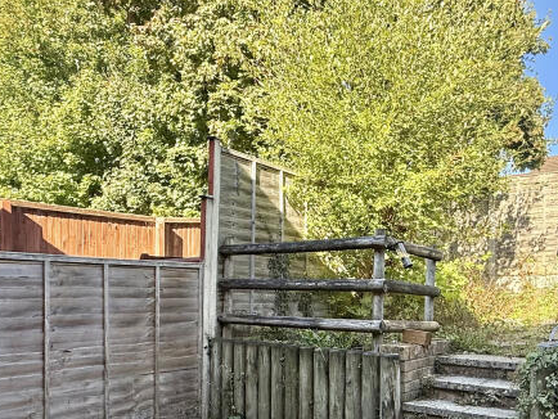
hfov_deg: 54.8
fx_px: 532
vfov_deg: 42.1
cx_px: 341
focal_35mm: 33
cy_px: 296
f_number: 2.2
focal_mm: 2.22
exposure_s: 1/316
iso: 64
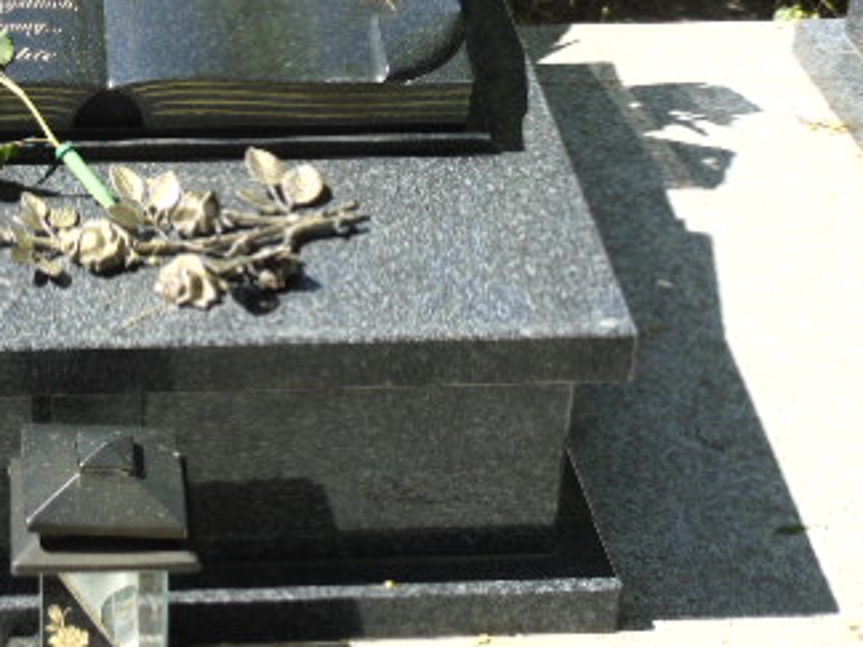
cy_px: 117
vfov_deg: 16.1
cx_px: 104
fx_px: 2269
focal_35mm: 91
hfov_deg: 21.1
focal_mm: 8.2
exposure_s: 1/320
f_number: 4.1
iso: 80
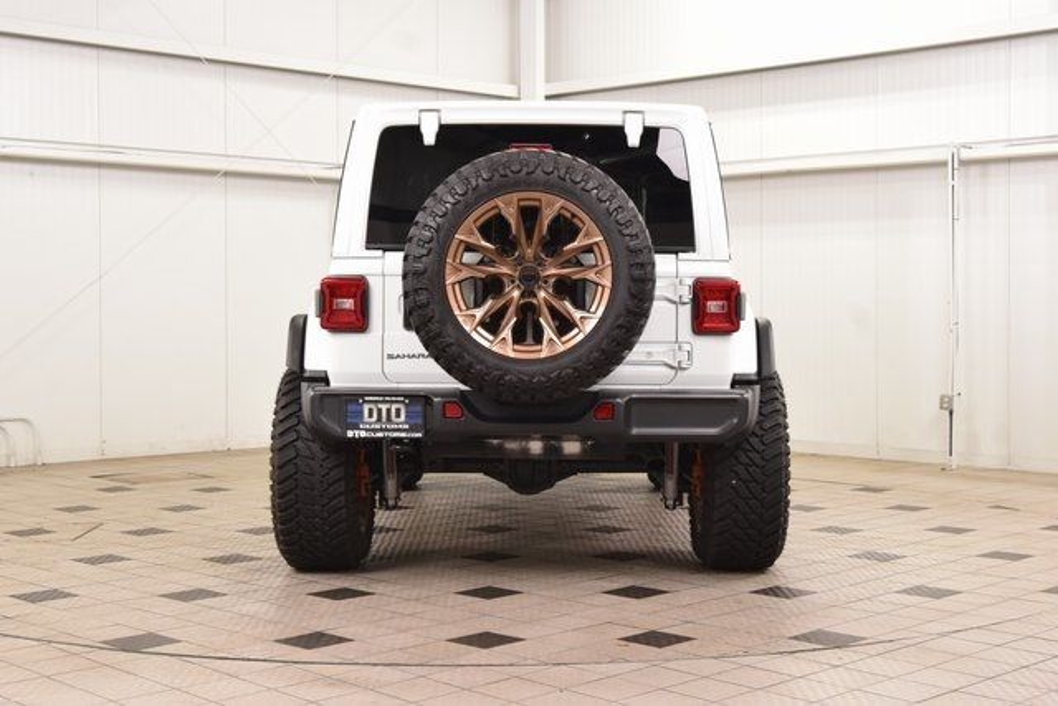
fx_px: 1587
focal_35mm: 54
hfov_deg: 36.9
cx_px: 529
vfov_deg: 25.1
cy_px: 353
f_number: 7.1
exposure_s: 1/60
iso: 1600
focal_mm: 36
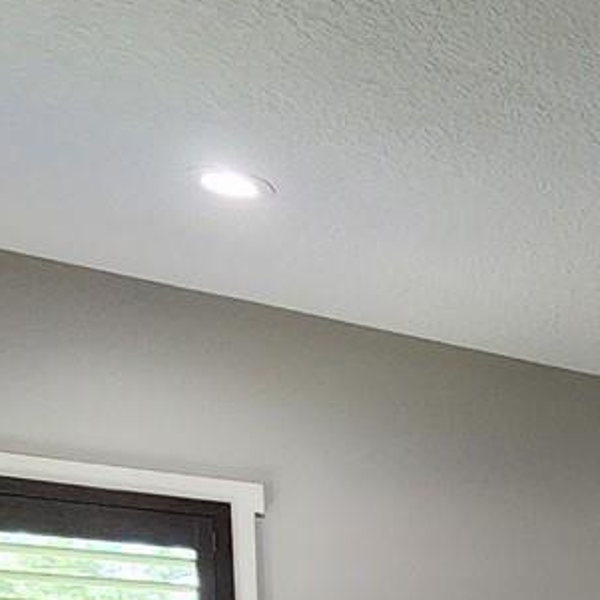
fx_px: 1196
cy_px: 863
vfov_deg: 23.4
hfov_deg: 21.2
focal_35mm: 61
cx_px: 1015
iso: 320
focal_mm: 2.2
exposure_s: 1/60
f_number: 2.2
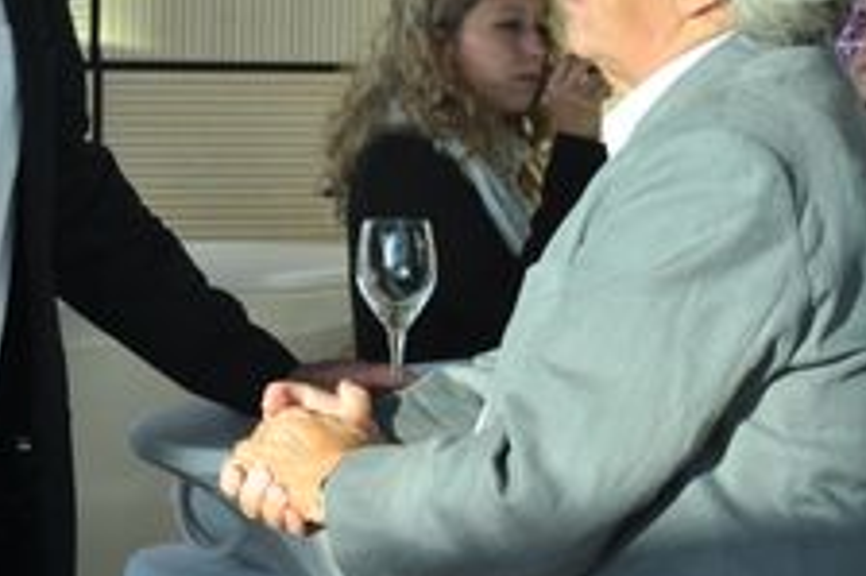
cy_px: 93
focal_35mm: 144
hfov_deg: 14.2
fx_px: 3461
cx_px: 278
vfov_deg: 9.5
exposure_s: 1/125
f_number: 5
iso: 250
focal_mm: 42
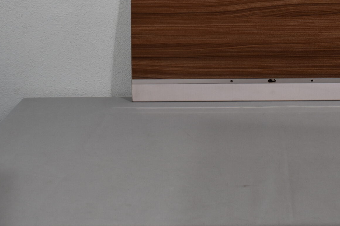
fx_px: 935
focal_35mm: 99
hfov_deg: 20.4
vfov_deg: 13.6
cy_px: -12
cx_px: 276
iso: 320
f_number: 5.6
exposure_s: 1/125
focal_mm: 30
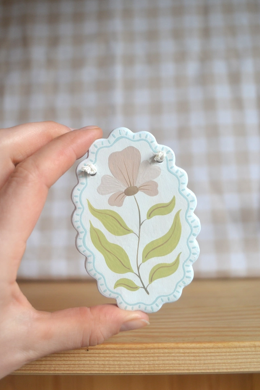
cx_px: 130
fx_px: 401
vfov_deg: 51.9
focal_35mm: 37
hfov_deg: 35.9
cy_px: 195
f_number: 4.5
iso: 400
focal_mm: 24
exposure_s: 1/80
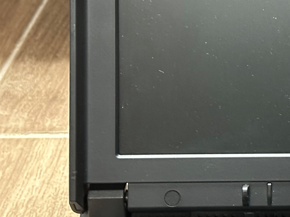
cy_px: -5
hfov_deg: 14.0
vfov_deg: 10.9
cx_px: 377
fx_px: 1131
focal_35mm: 135
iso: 500
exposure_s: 1/30
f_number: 1.78
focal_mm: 6.86
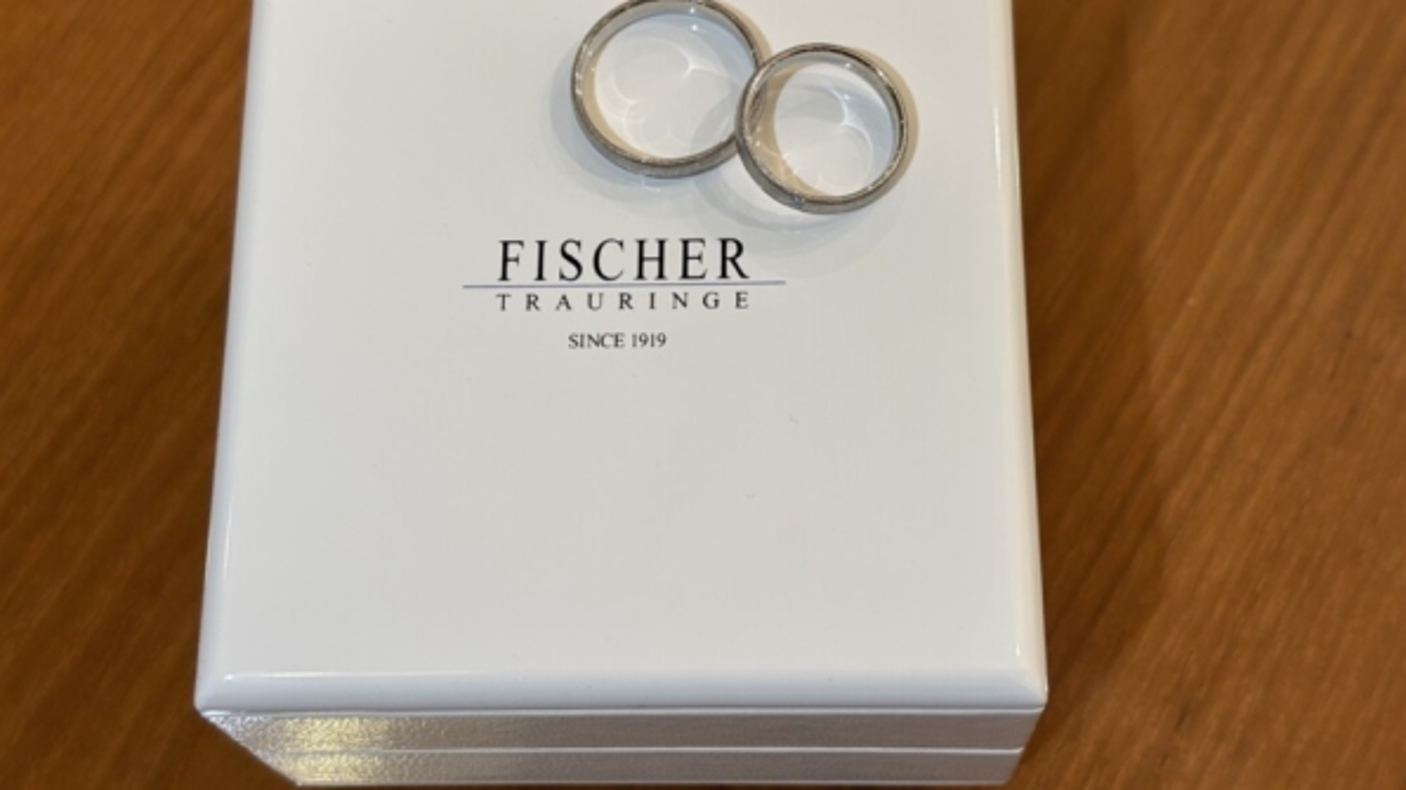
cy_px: 335
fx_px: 2125
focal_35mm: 57
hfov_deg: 36.6
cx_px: 701
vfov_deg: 21.1
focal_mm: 5.96
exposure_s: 1/120
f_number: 1.6
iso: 40
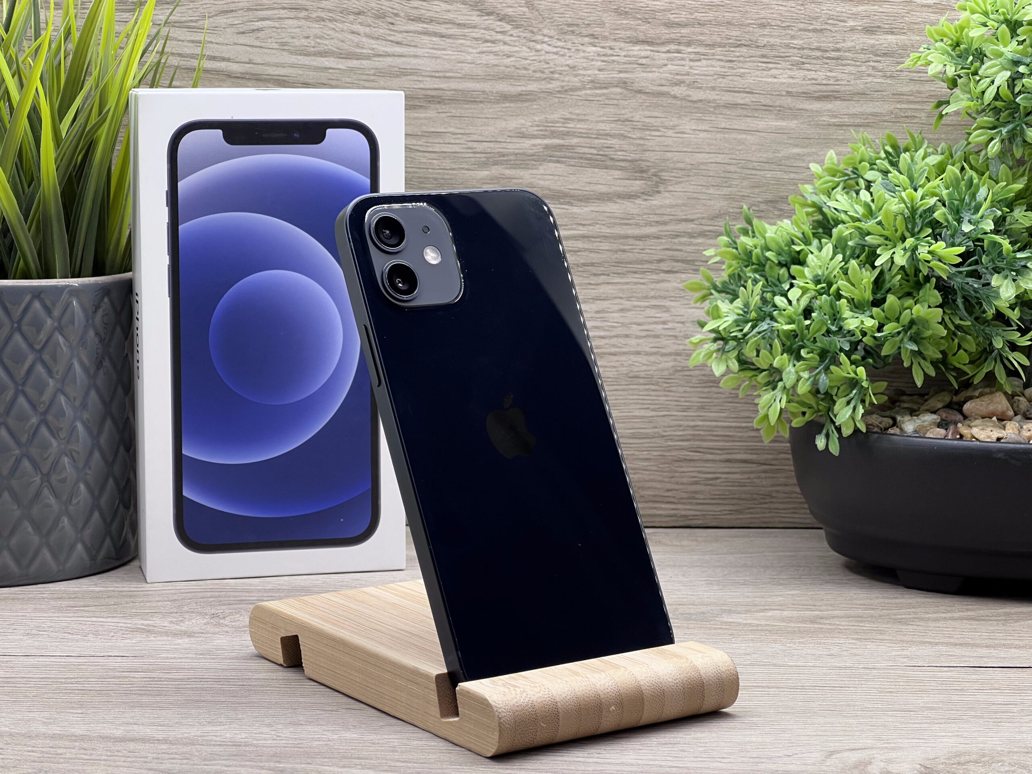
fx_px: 2296
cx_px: 516
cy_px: 387
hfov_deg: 25.3
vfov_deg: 19.1
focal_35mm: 77
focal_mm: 9
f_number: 2.8
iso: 100
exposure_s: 1/100
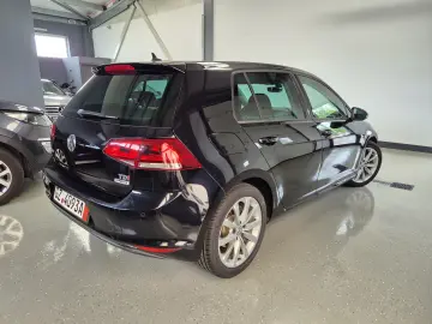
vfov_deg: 58.9
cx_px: 216
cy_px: 162
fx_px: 287
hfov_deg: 73.9
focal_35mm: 23
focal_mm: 5.4
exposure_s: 1/100
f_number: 1.8
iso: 160
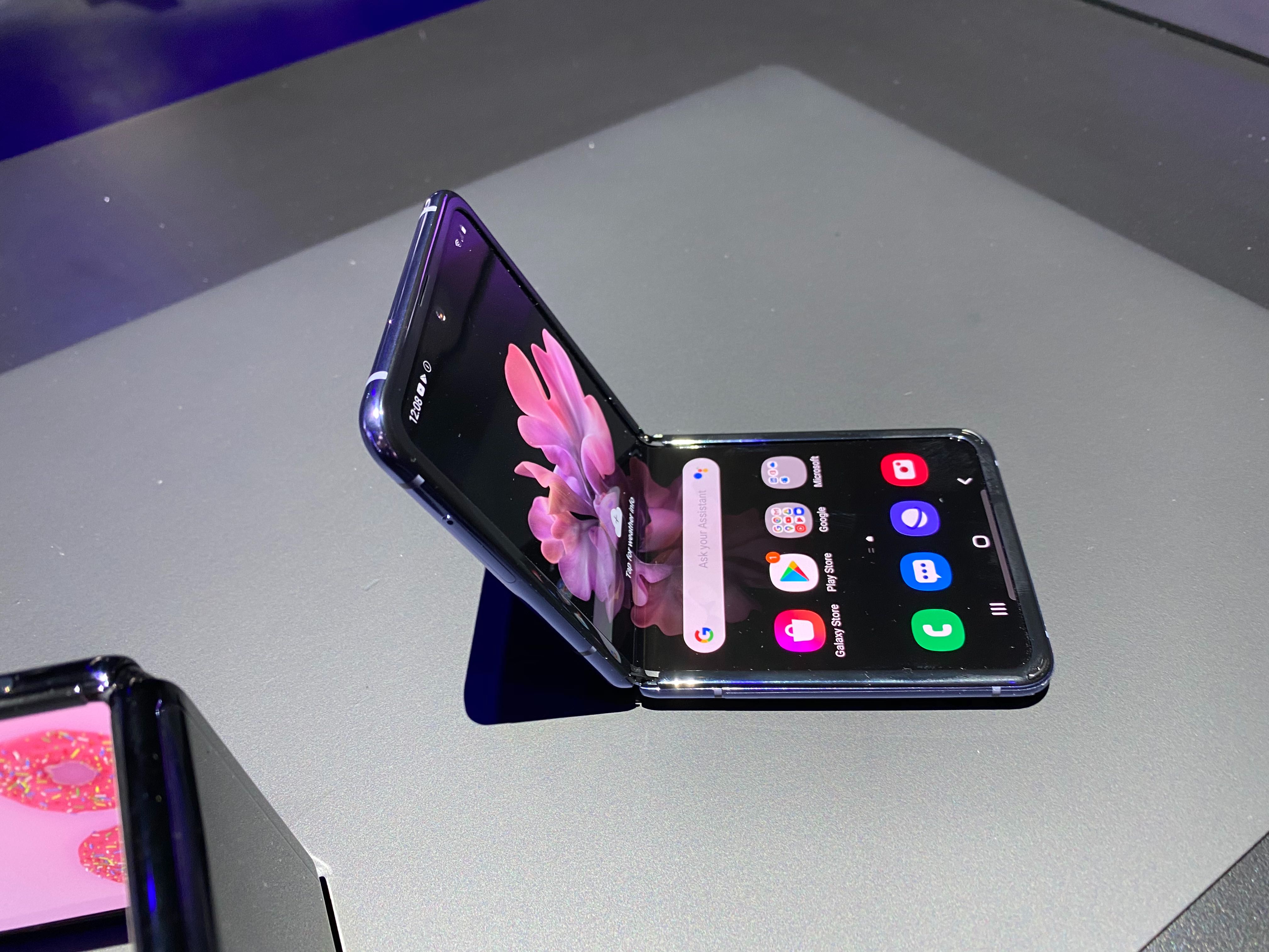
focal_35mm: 26
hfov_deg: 67.3
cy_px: 476
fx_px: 953
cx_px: 634
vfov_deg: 53.1
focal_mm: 4.25
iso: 100
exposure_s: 1/49
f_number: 1.8
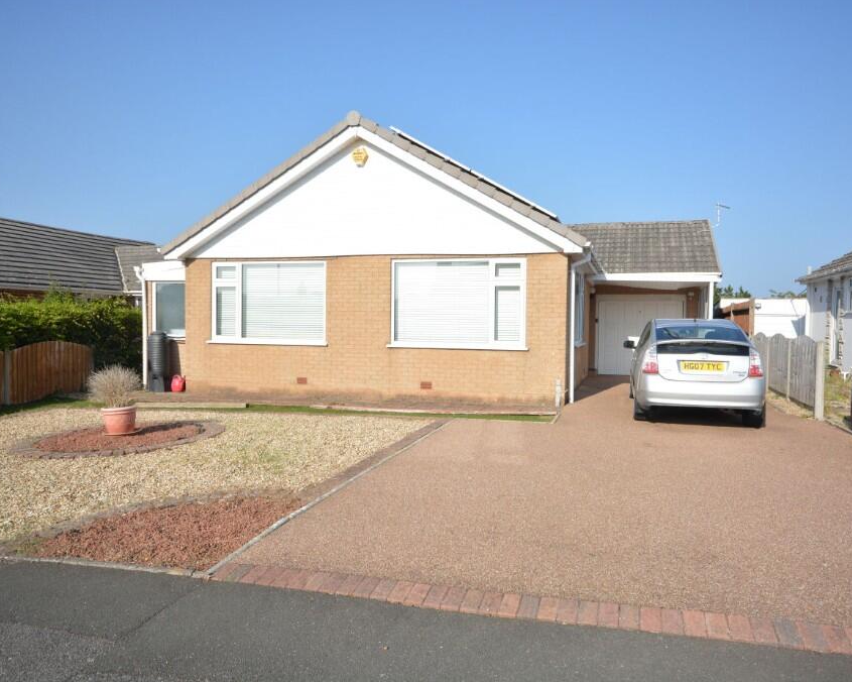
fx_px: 645
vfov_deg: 55.7
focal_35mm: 26
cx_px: 452
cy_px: 340
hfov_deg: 66.9
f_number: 8
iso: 400
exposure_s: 1/1000
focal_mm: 15
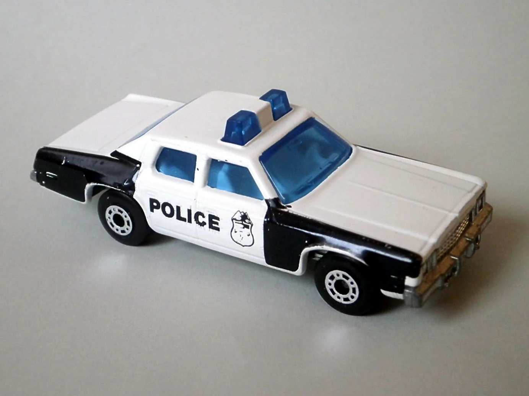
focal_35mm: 47
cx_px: 264
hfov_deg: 40.4
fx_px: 718
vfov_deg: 30.9
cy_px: 198
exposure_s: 1/80
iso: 200
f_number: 3.4
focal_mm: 8.3
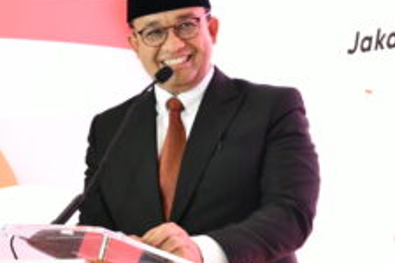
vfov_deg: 9.8
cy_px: 198
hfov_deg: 14.5
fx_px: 1536
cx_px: 58
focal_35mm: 140
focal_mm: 70
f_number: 6.3
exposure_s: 1/125
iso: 4000
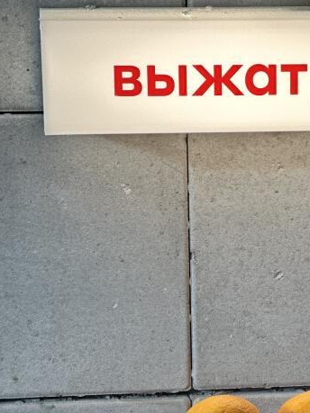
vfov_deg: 10.9
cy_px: 433
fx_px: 2138
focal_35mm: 179
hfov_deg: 8.2
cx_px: 357
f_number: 2.8
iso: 125
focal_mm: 9
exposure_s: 1/100
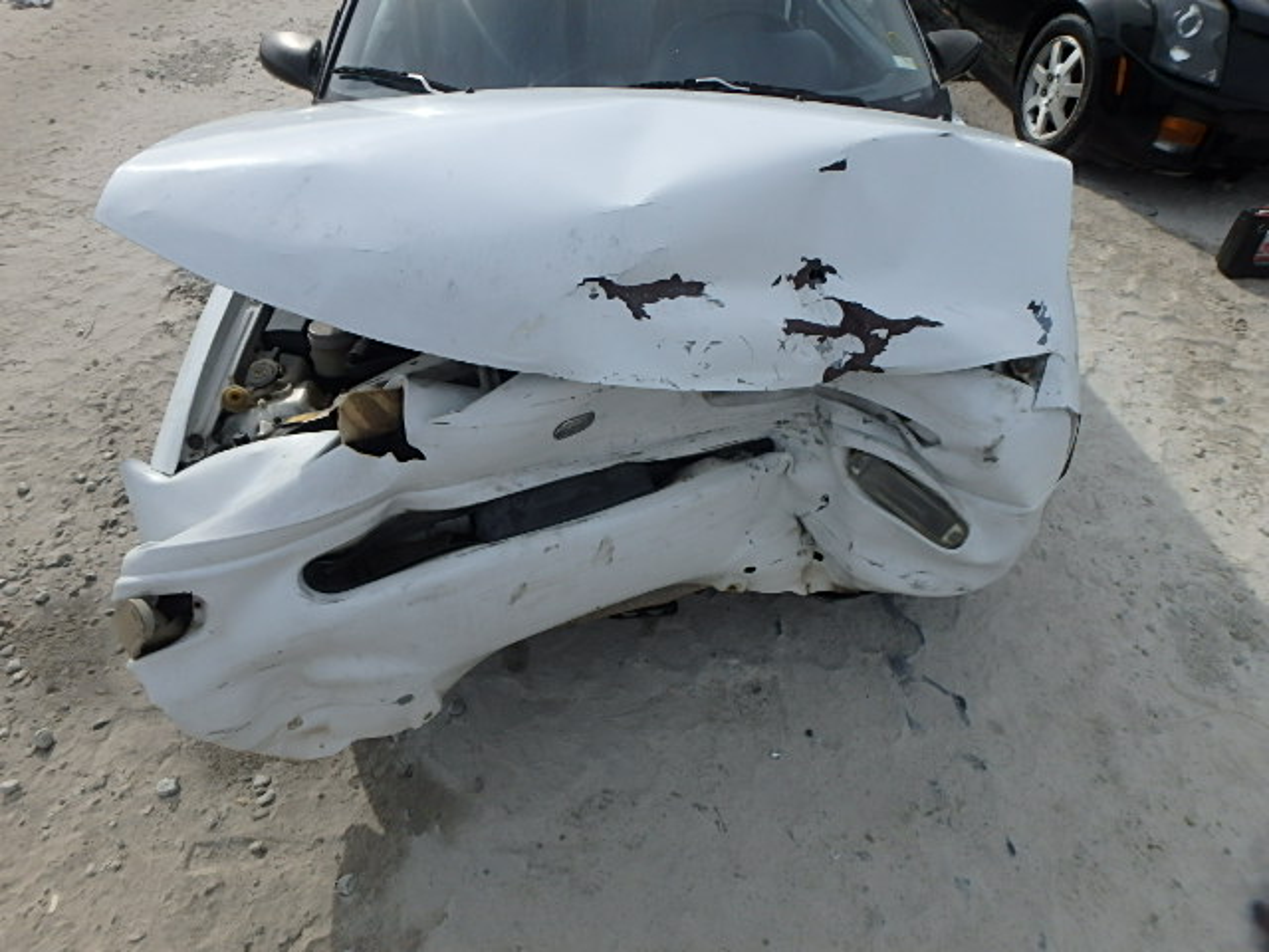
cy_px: 476
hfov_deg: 79.0
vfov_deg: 63.4
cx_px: 634
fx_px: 770
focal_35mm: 21
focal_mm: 3.7
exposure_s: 1/640
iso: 125
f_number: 6
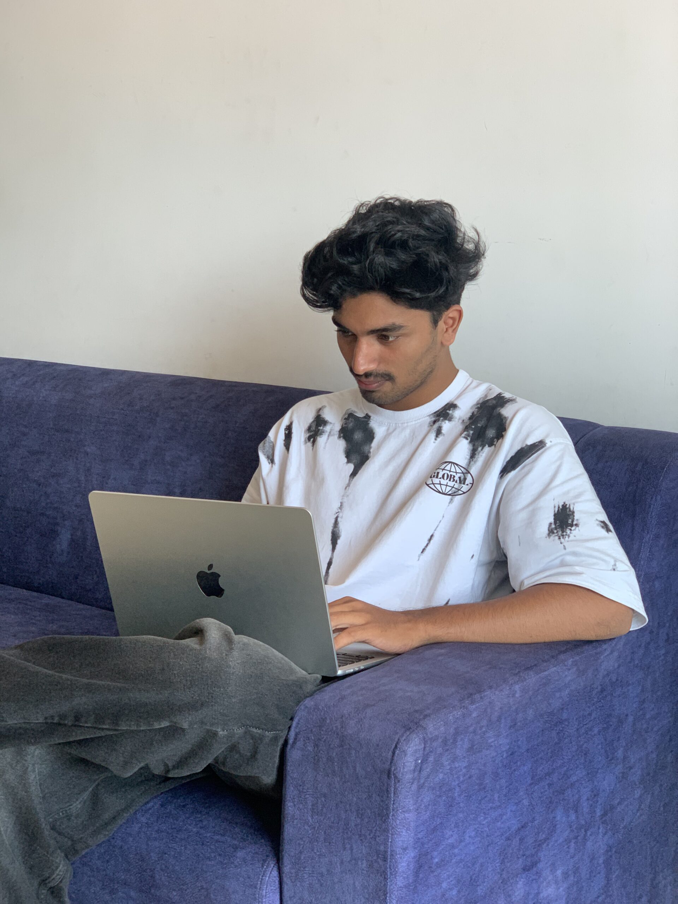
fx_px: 1358
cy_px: 452
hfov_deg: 28.0
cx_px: 339
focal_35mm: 52
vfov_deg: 36.8
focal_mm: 6
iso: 125
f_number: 2.4
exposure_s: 1/71
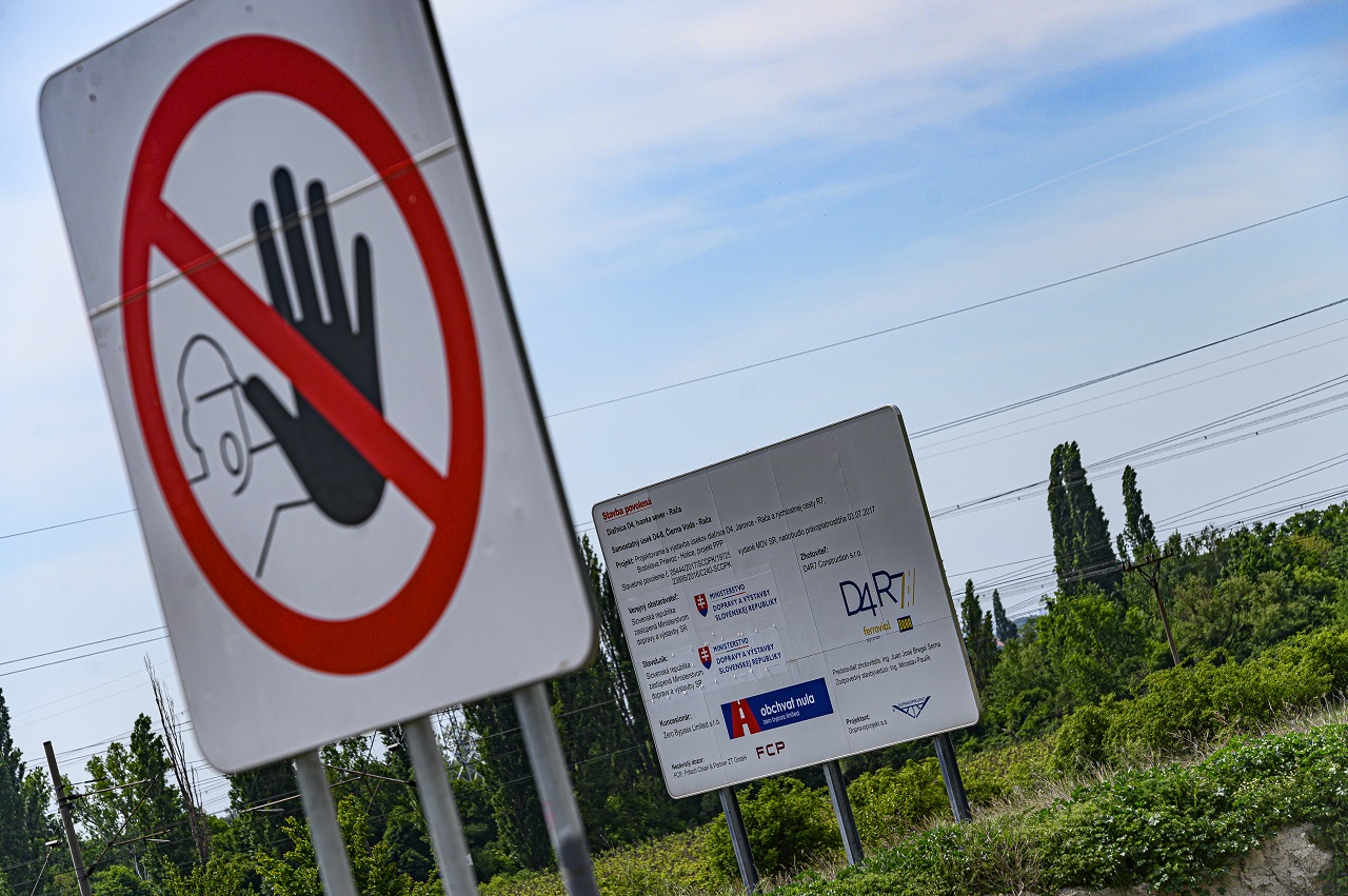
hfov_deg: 15.2
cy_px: 448
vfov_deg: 10.1
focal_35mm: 135
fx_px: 5050
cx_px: 674
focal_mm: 135
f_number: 9
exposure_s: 1/1250
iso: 80
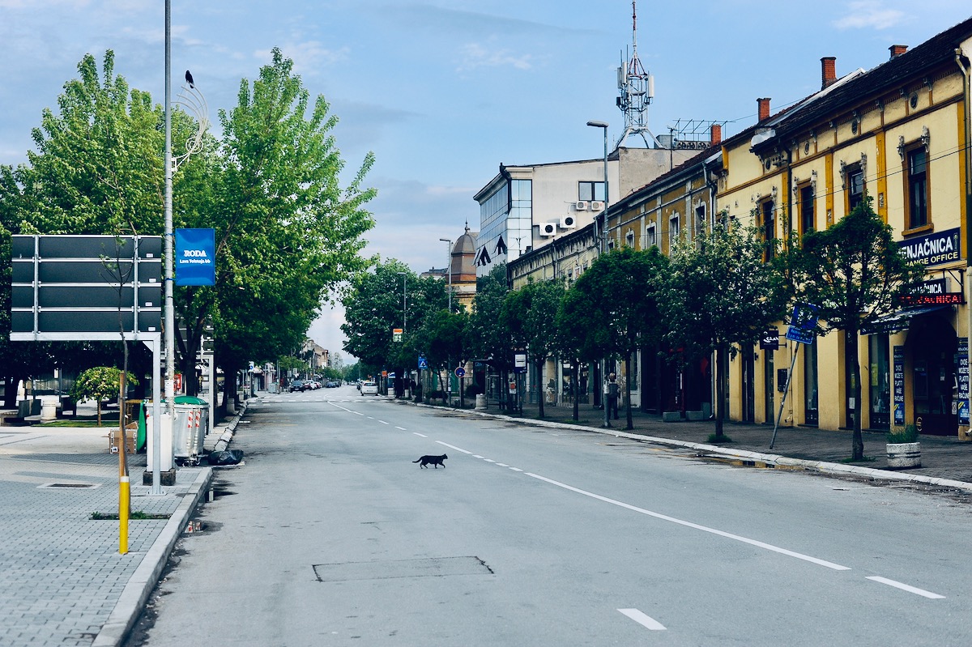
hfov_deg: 39.6
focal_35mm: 50
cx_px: 486
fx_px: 1349
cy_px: 324
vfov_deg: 27.0
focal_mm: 50
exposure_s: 1/4000
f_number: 4
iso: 1000
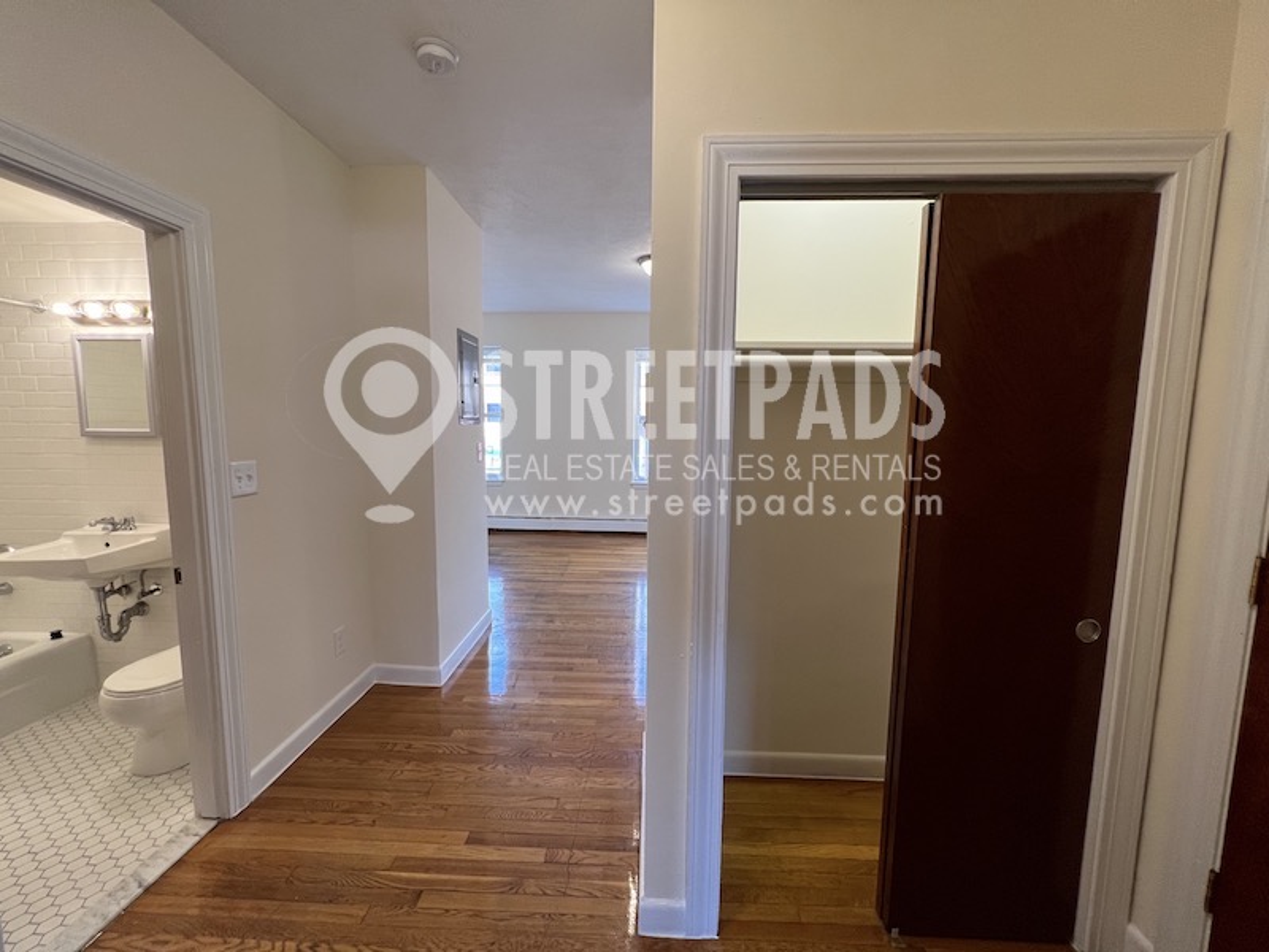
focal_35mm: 13
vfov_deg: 89.9
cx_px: 634
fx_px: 477
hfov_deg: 106.2
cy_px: 476
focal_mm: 1.57
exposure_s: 1/120
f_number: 1.8
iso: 160
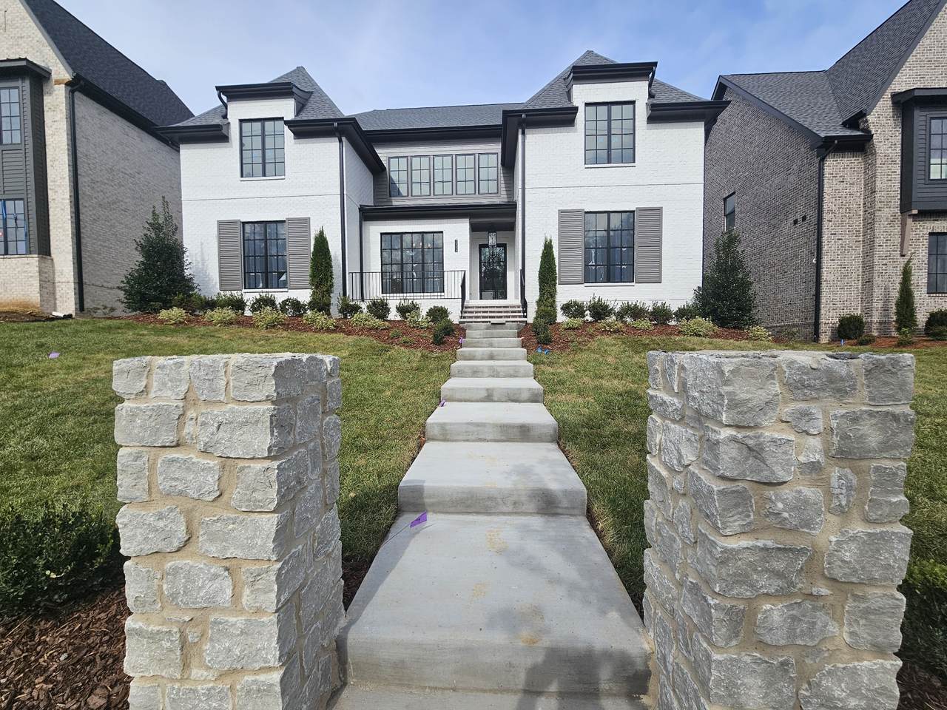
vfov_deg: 89.9
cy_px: 355
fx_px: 356
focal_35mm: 13
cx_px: 474
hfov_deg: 106.2
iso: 50
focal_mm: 2.2
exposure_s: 1/2993
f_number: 2.2
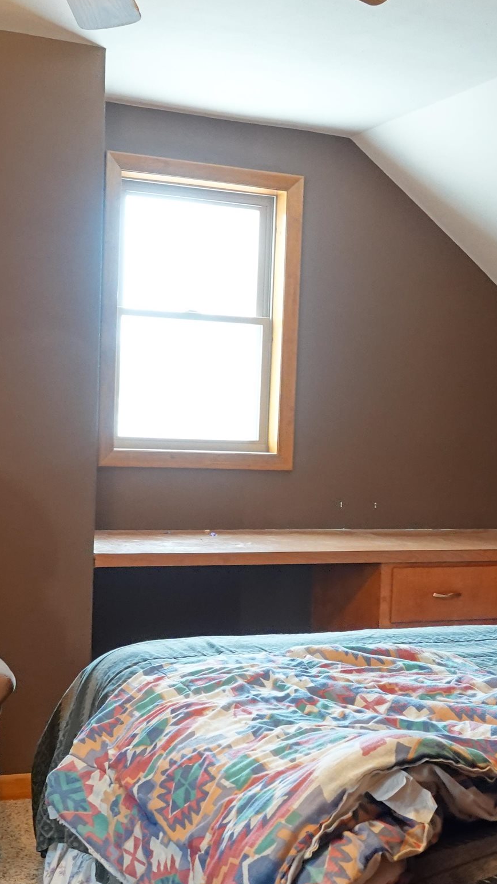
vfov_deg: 41.2
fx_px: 1171
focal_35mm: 50
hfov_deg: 23.7
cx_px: 363
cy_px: 510
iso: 1000
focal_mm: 8.8
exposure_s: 1/30
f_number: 2.4
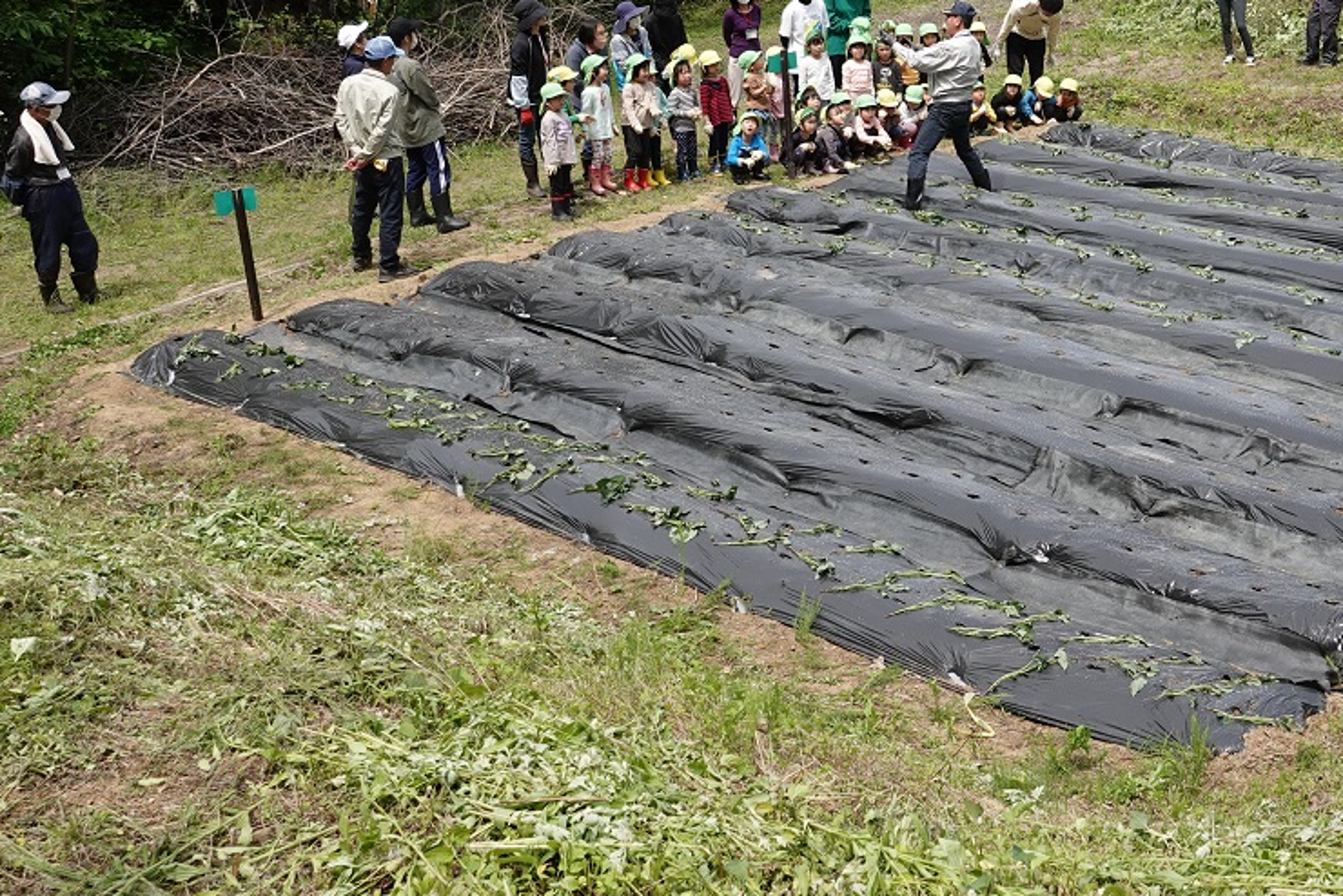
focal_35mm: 47
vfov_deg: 28.3
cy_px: 236
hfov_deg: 41.0
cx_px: 955
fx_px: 1754
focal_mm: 10.59
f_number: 4
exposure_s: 1/400
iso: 100
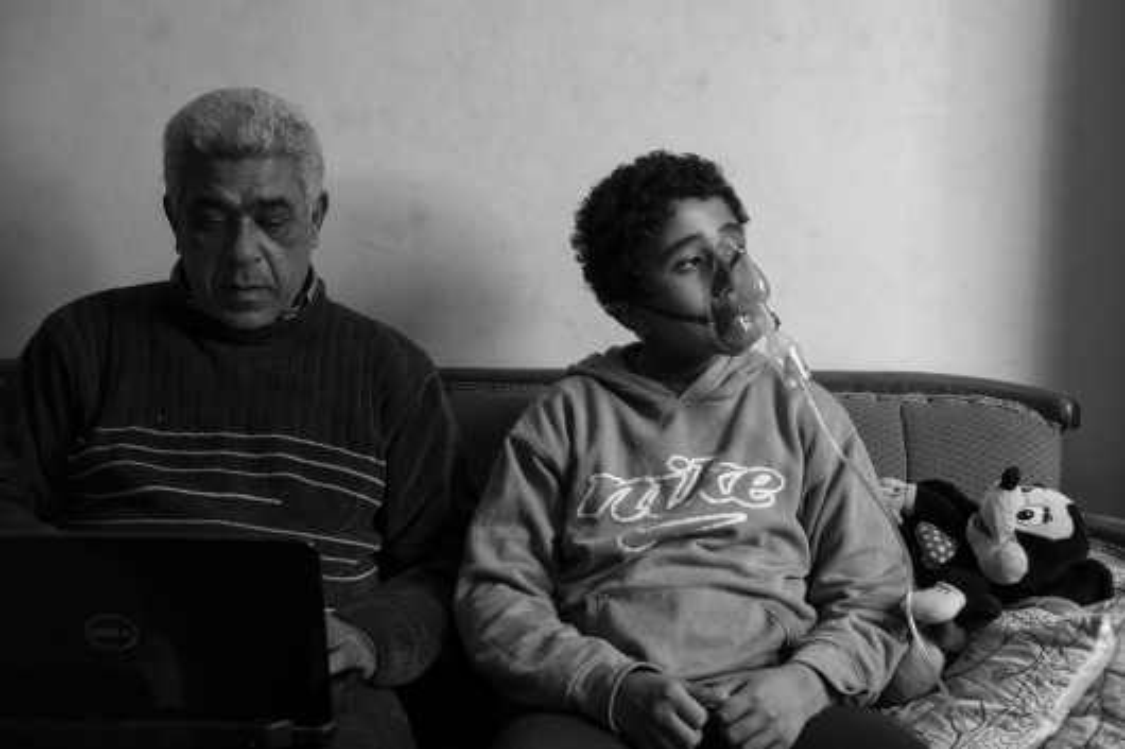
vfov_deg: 26.5
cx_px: 562
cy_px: 374
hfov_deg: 38.9
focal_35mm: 51
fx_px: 1593
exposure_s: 1/80
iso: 800
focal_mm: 34.3
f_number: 3.6
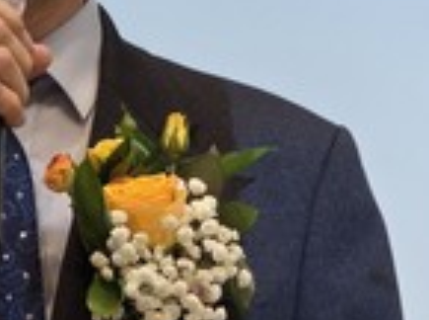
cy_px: 80
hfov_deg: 4.2
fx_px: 5897
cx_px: 175
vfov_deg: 3.1
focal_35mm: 477
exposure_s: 1/120
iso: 320
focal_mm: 18.6
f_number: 3.4
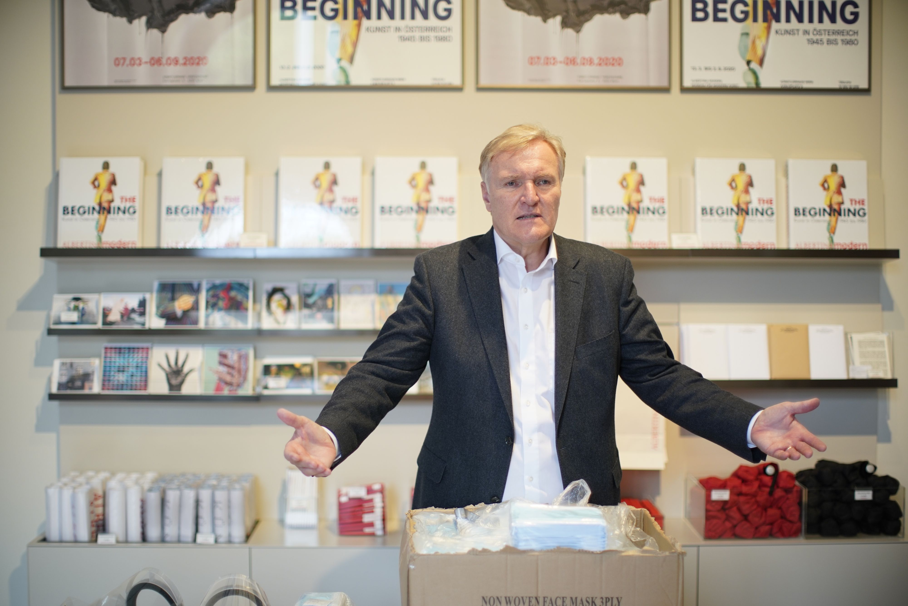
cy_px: 303
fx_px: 1261
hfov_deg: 39.6
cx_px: 454
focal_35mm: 50
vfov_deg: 27.0
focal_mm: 50
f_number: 1.3
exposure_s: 1/320
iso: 250
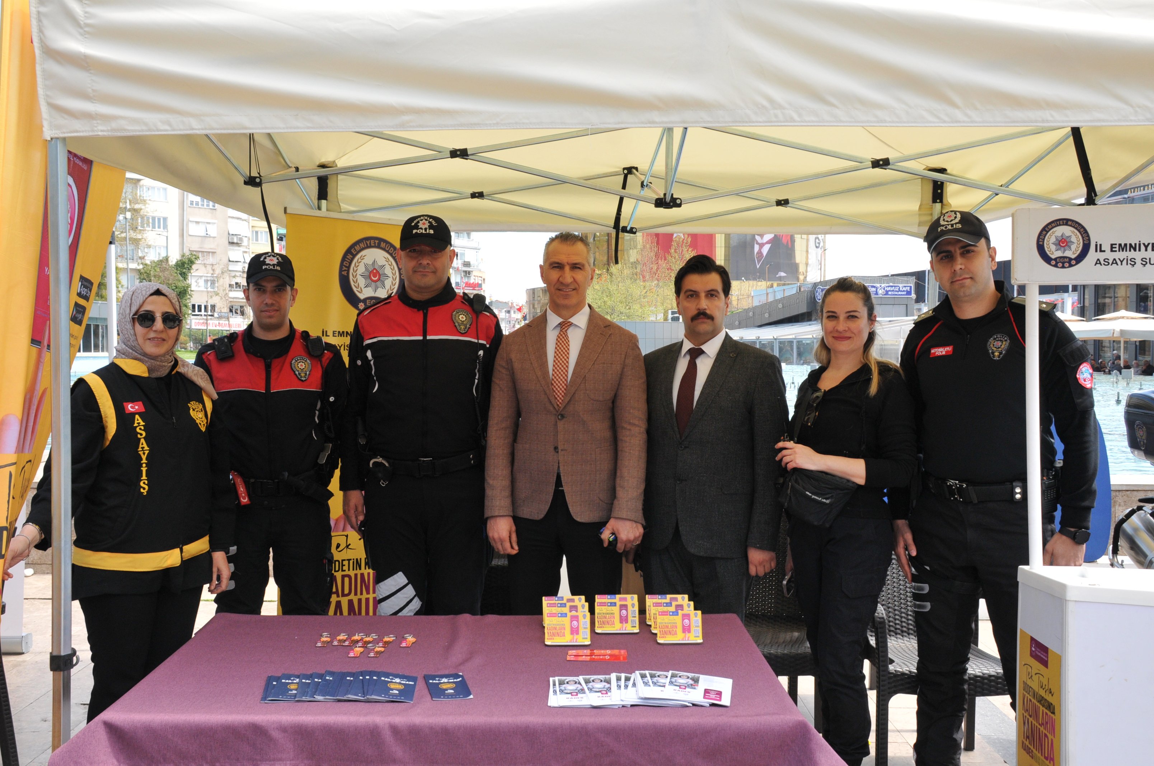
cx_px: 577
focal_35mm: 36
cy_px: 383
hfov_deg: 53.2
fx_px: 1153
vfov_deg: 36.8
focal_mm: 24
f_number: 8
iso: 500
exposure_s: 1/250
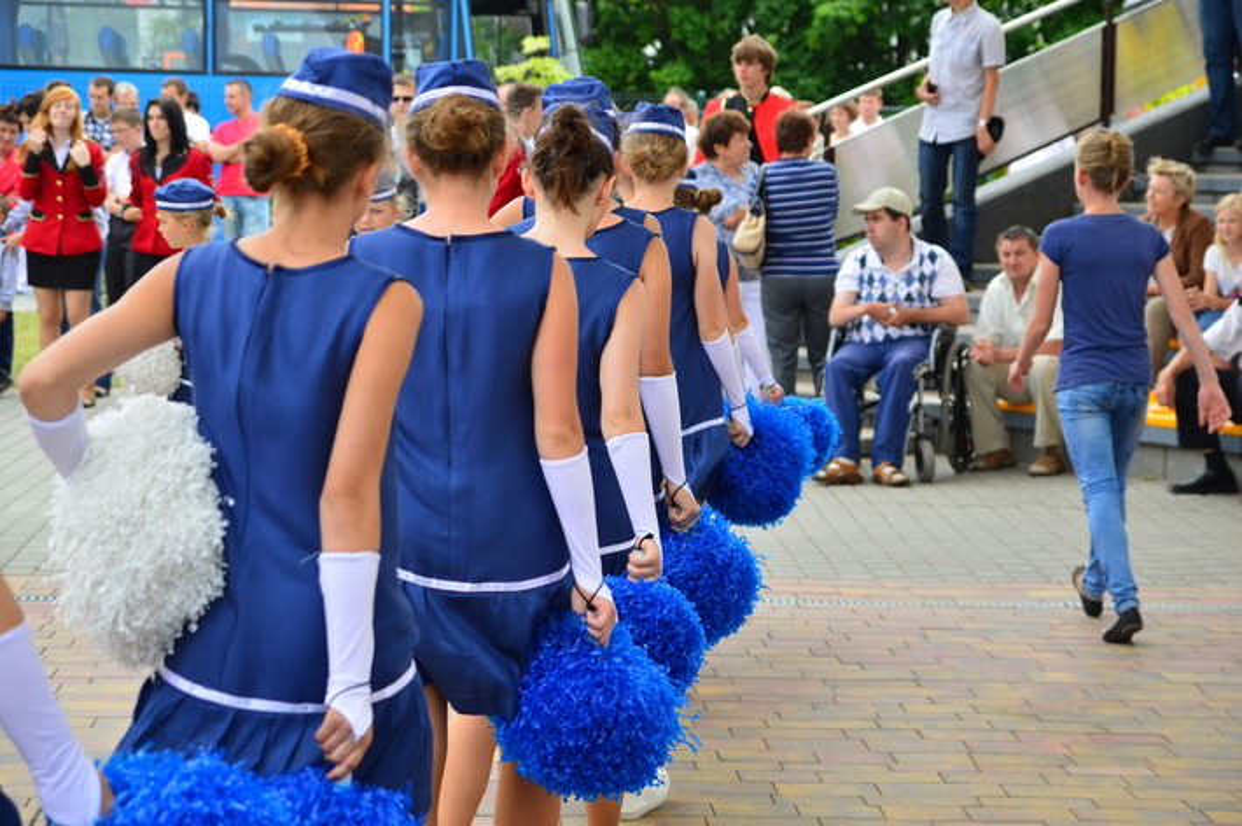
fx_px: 3619
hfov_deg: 19.5
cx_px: 621
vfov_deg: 13.0
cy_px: 413
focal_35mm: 105
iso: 160
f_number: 4.5
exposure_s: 1/320
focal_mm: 70
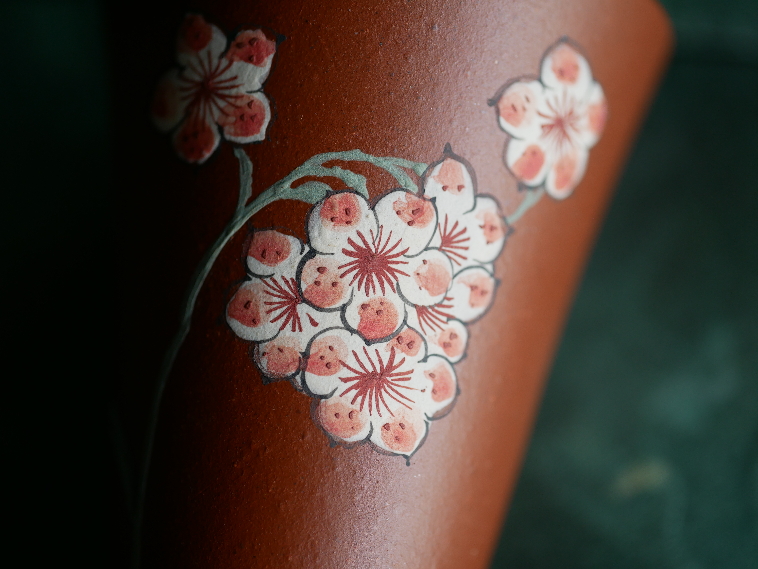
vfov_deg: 16.4
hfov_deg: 21.8
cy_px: 284
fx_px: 1972
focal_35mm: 90
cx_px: 379
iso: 200
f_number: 2.8
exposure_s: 1/125
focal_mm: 45
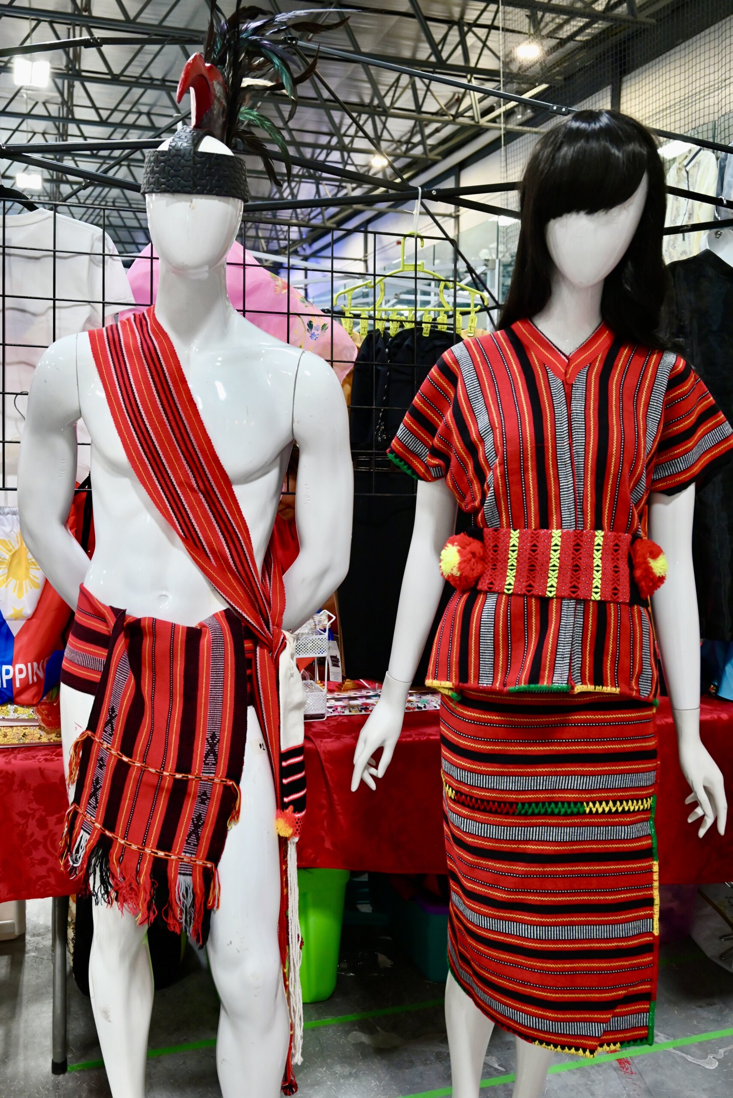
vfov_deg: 55.8
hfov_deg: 38.9
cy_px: 549
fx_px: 1037
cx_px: 366
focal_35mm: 34
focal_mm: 34
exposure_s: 1/40
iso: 2500
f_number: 6.3
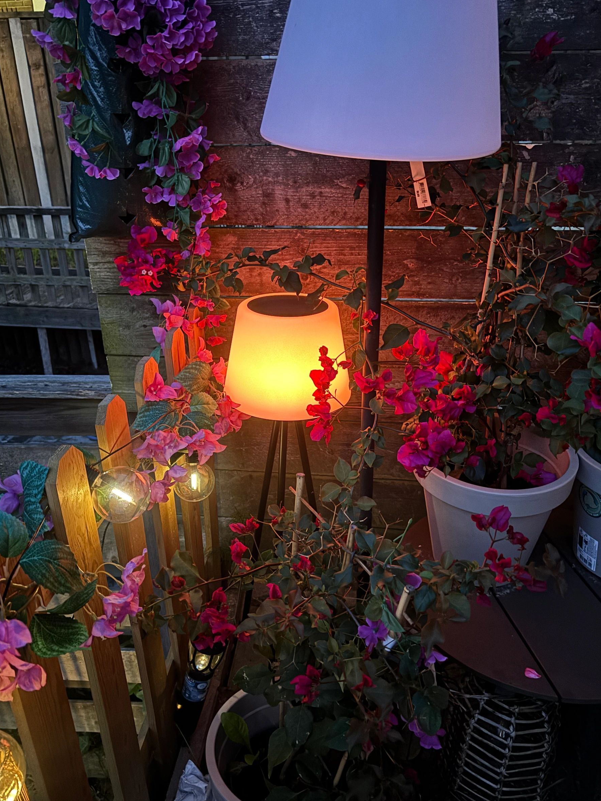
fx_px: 648
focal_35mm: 28
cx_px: 278
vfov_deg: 63.4
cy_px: 430
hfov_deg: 49.7
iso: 1000
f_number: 1.6
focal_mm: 5.96
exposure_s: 1/9
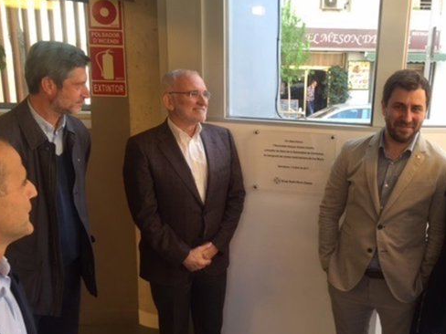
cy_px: 204
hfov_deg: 45.4
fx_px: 528
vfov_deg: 35.0
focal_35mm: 41
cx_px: 276
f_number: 2.2
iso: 32
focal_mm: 4.15
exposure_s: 1/40
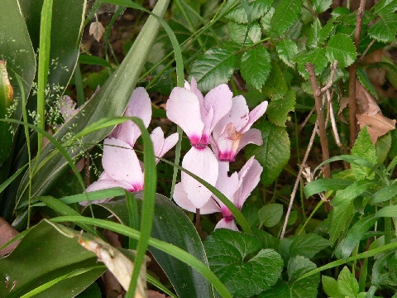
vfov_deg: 7.9
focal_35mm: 187
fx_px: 2145
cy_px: 149
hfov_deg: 10.6
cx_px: 198
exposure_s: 1/80
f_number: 2.8
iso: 200
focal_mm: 31.1
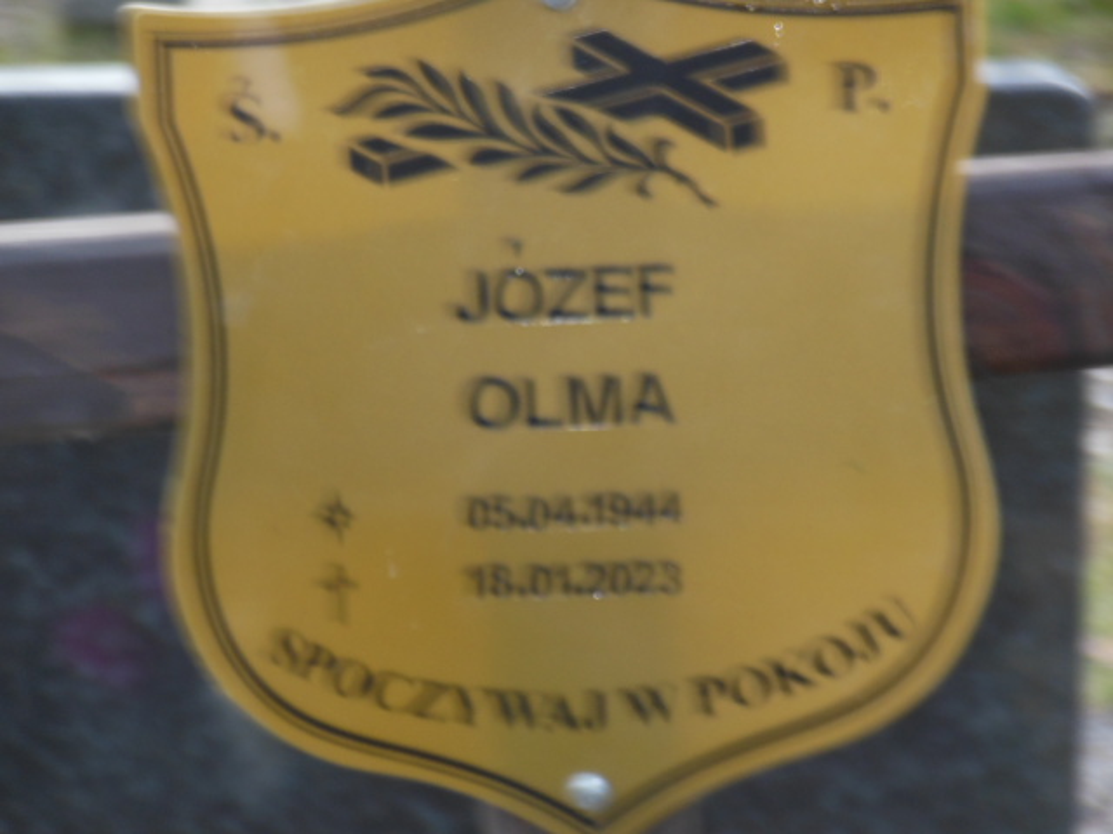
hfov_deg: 9.0
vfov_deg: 6.8
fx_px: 7041
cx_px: 556
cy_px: 417
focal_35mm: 219
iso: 200
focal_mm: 39.1
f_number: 5.7
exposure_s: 1/60
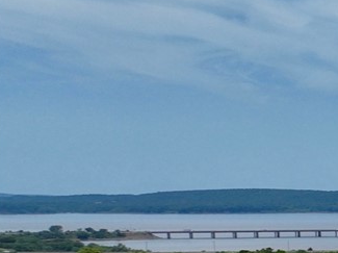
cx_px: 991
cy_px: 312
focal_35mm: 142
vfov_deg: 10.2
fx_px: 1385
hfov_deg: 10.3
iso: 110
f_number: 2.8
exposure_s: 1/2000
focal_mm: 12.29
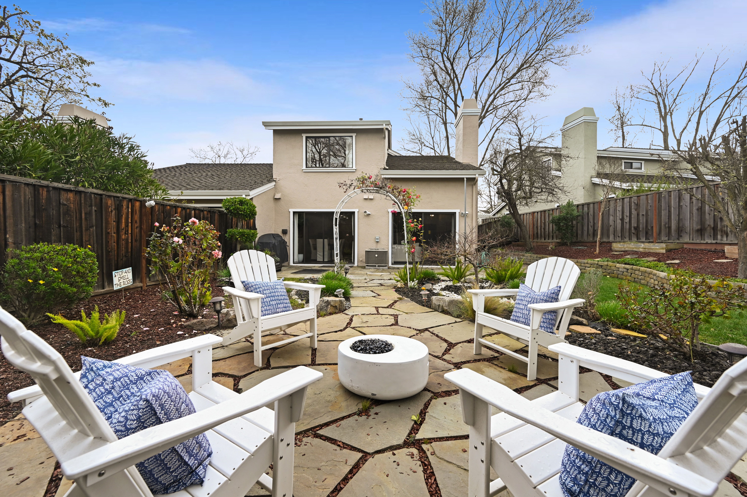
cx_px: 374
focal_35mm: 14
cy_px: 248
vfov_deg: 81.1
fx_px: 290
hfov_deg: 104.3
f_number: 5.6
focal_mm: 14
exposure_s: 1/320
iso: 320
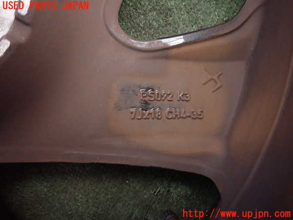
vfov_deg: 54.9
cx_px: 146
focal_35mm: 25
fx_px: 212
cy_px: 110
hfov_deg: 69.4
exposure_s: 1/30
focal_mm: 4.5
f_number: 2
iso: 640
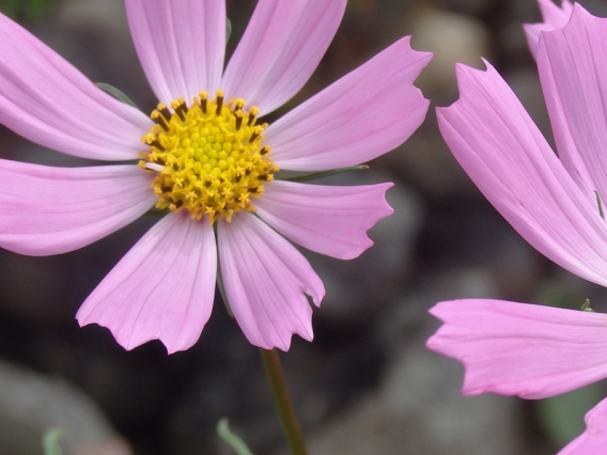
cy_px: 185
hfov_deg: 16.4
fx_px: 2087
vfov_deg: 12.4
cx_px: 491
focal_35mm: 119
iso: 125
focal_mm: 11.9
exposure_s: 1/400
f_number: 4.4
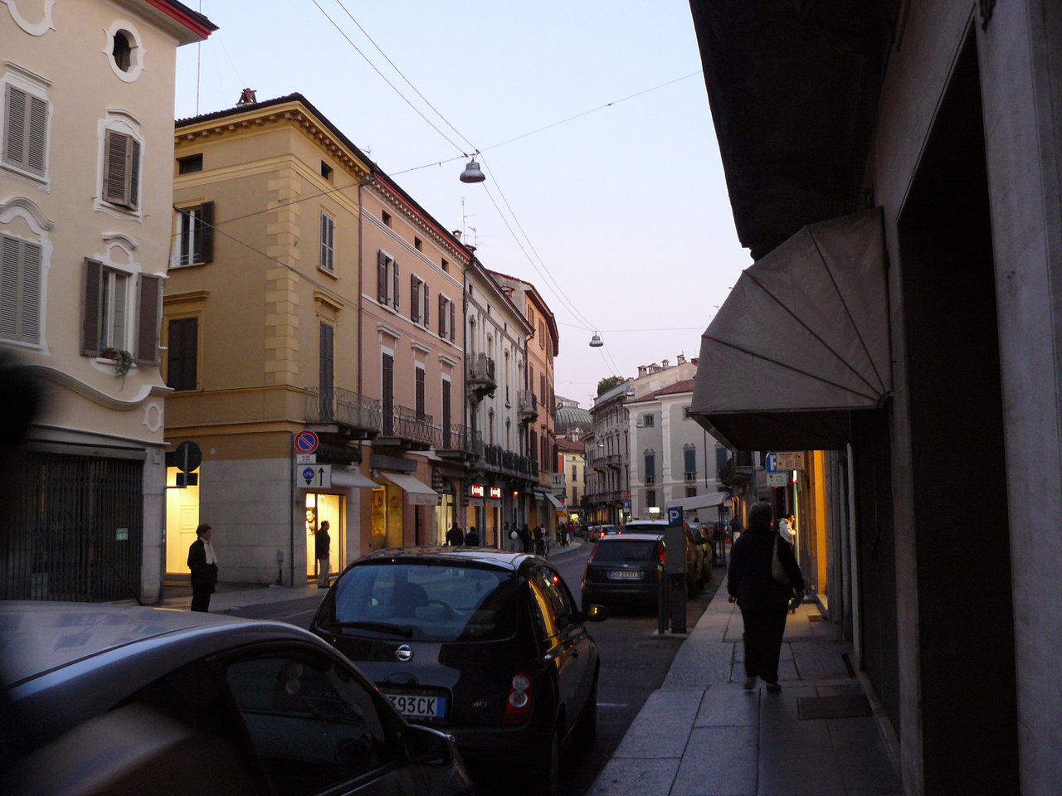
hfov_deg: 51.4
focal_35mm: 36
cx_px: 531
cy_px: 398
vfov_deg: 39.7
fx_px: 1104
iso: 200
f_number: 2.8
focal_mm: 6
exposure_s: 1/20
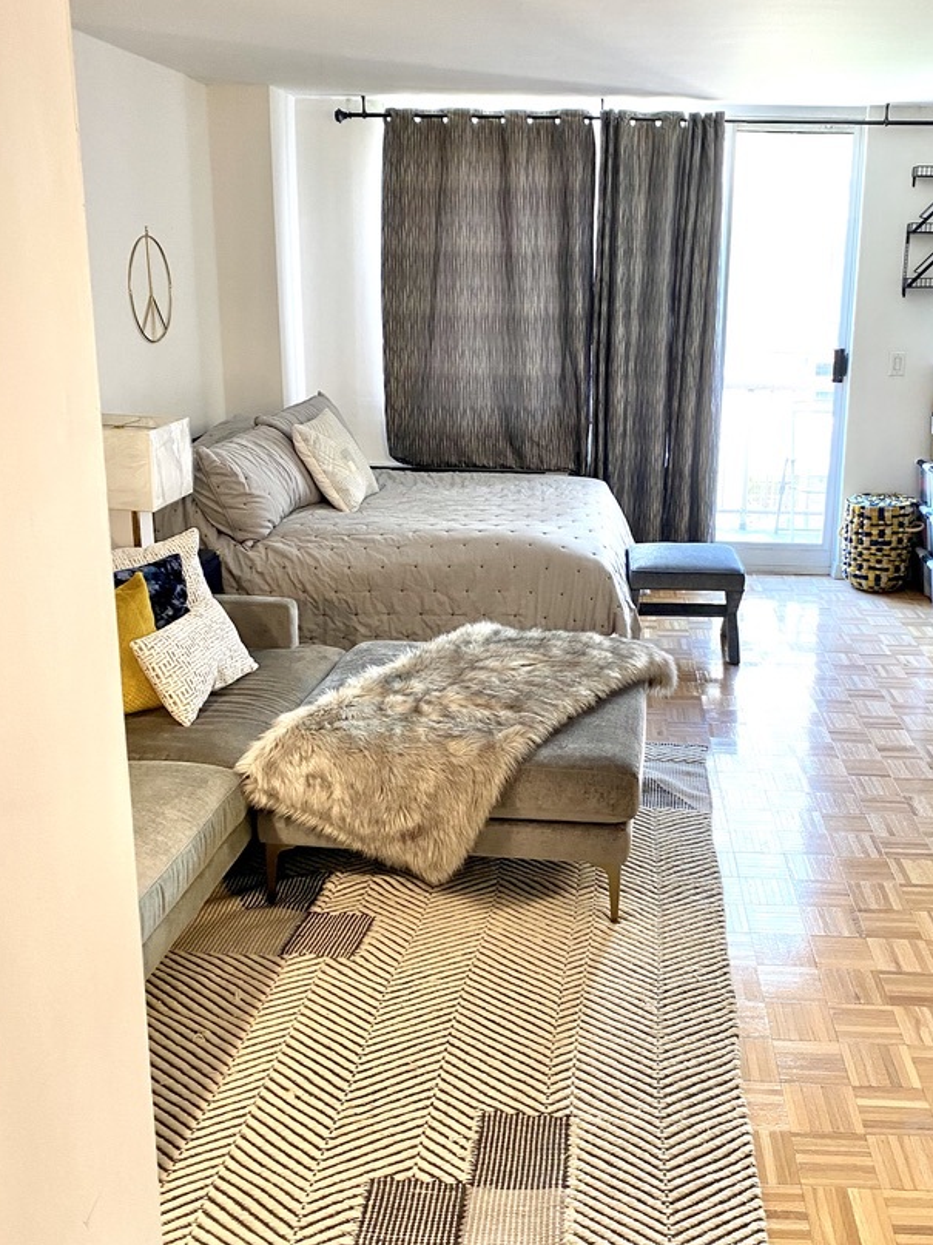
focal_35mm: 33
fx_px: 1186
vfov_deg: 55.3
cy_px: 568
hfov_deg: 42.7
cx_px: 575
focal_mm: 4.25
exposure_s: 1/60
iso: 100
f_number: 1.8
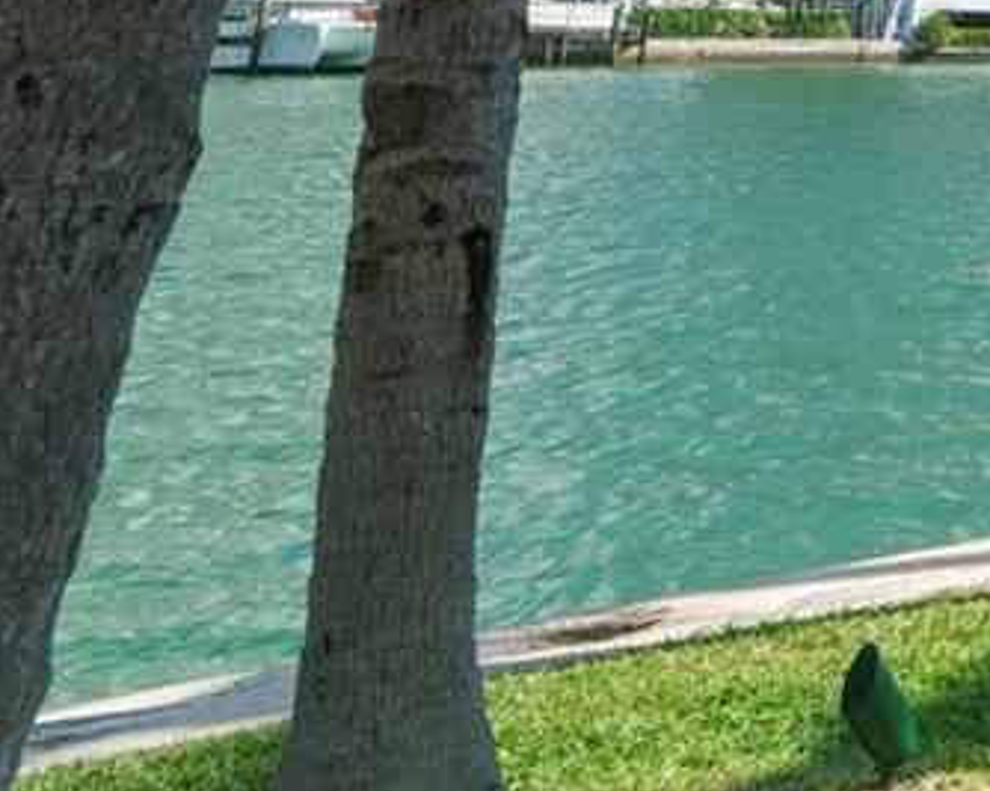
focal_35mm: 63
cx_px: 2131
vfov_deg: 21.6
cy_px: -261
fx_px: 1845
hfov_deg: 17.4
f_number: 11
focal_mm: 14
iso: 125
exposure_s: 1/125
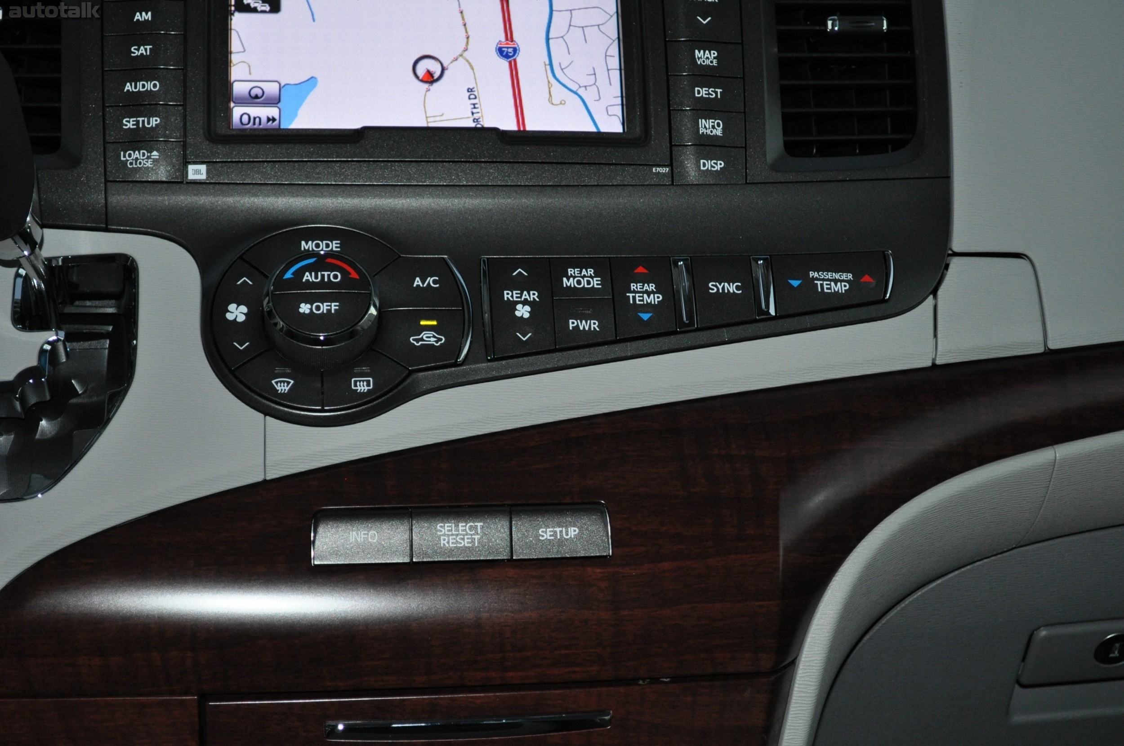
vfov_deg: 20.6
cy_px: 373
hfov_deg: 30.5
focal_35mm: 66
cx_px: 562
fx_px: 2058
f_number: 5.3
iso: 800
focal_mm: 44
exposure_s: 1/60
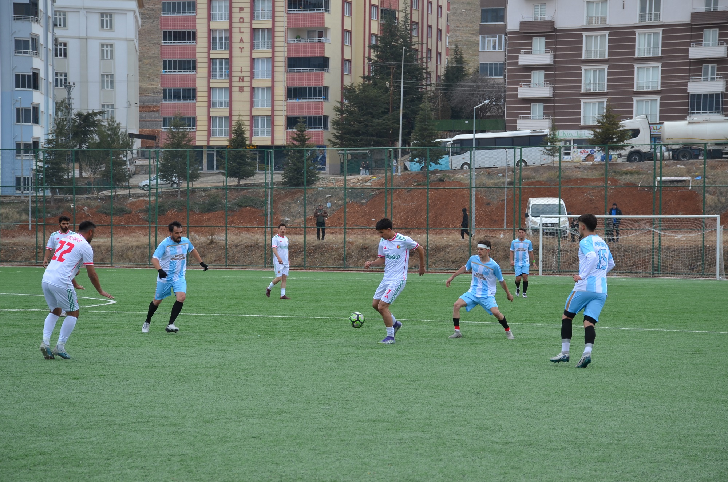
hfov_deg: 18.2
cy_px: 241
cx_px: 364
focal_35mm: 112
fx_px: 2270
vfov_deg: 12.1
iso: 200
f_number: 8
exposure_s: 1/250
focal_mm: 75
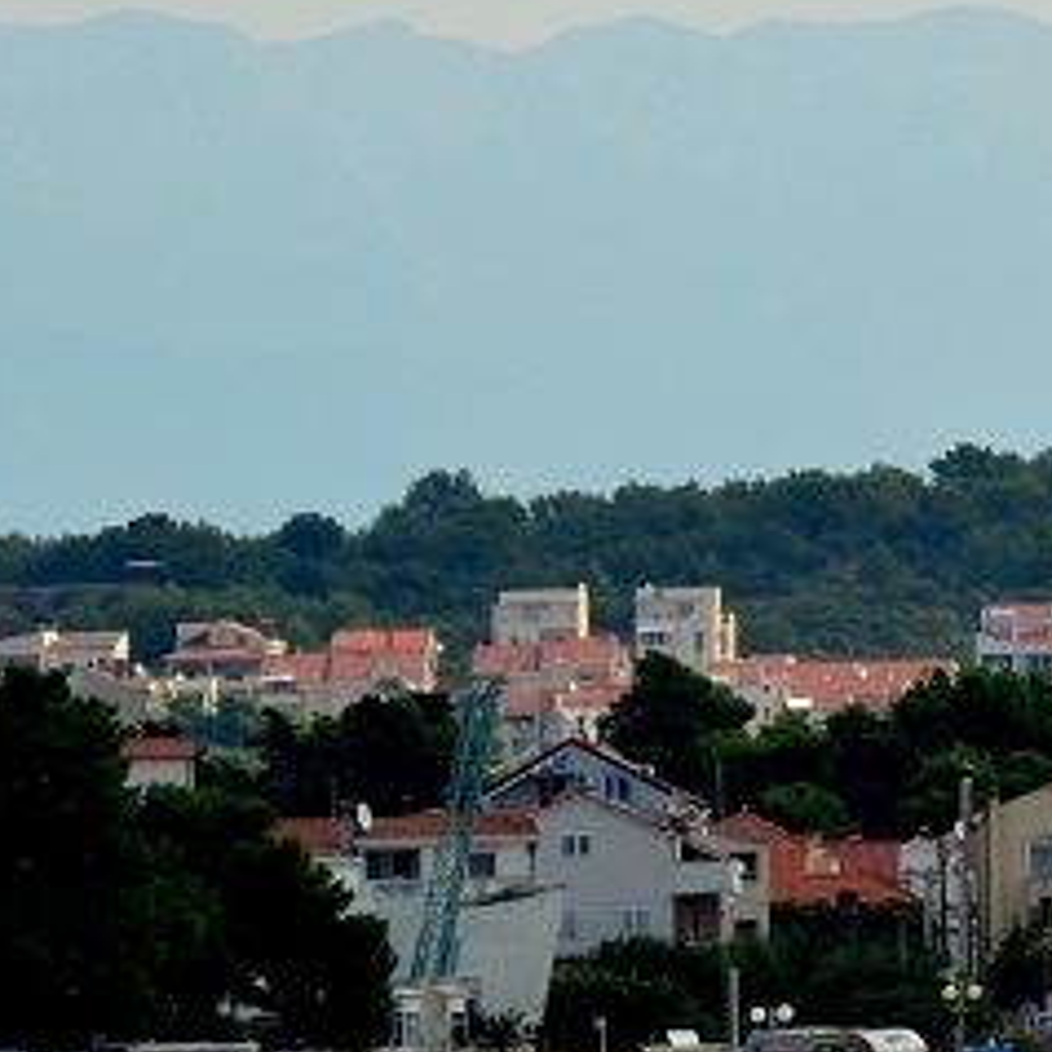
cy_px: 228
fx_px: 24783
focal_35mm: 721
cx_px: 2009
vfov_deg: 2.4
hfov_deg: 2.4
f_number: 4.8
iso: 400
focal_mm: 135
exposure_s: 1/3200
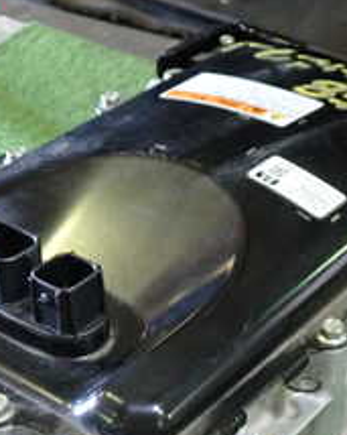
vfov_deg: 22.5
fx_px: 1053
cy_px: 419
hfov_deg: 18.7
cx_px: 225
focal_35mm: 82
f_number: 2.3
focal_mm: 5.4
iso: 500
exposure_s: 1/30
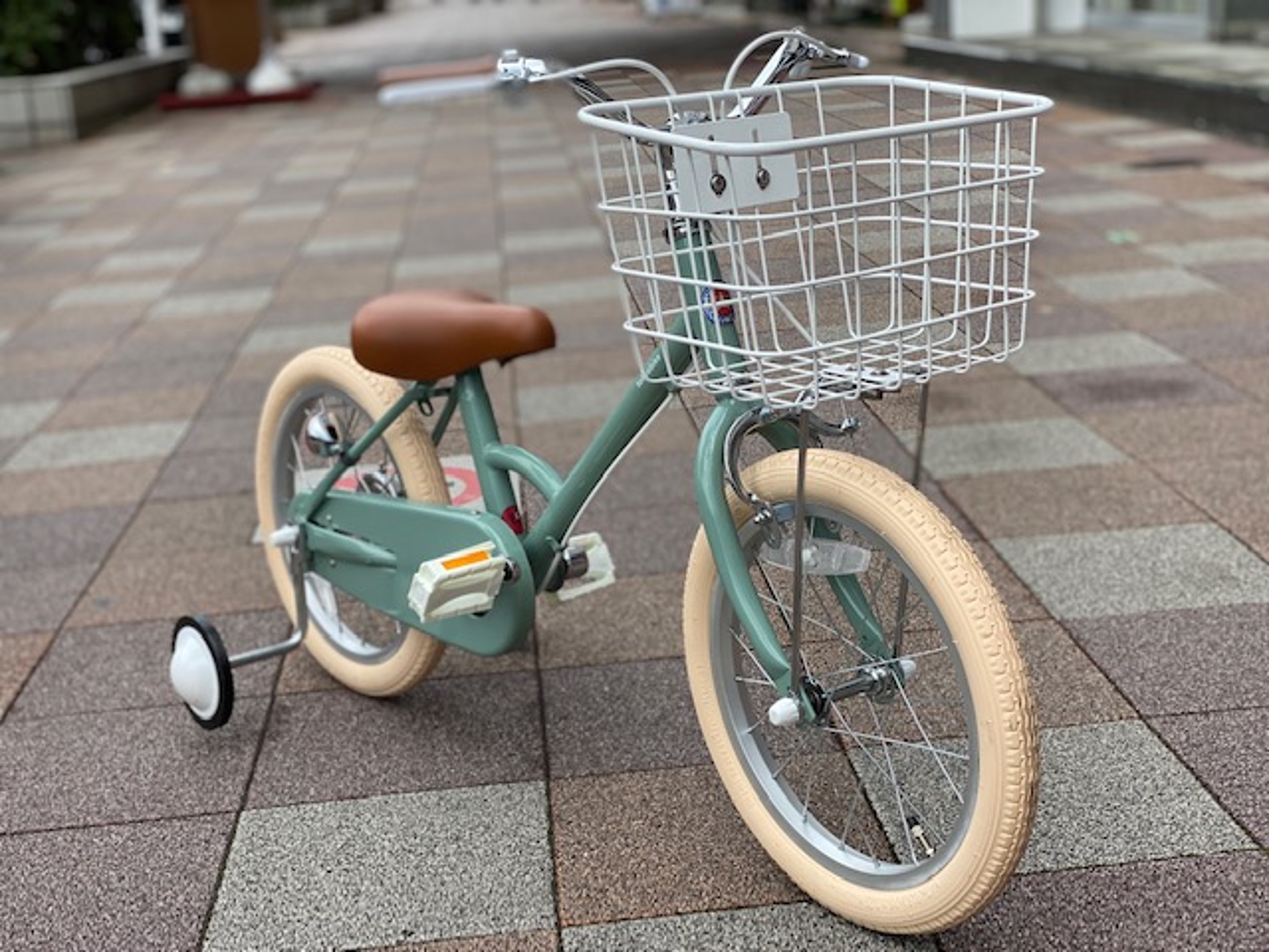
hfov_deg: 36.8
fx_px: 1906
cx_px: 634
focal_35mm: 52
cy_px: 476
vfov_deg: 28.0
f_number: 2
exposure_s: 1/406
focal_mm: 6
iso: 20
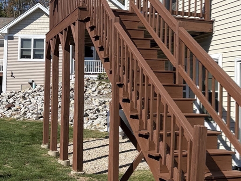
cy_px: 71
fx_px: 362
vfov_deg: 28.0
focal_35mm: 52
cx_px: 120
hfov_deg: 36.8
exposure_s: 1/7813
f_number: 1.6
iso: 64
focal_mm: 5.96
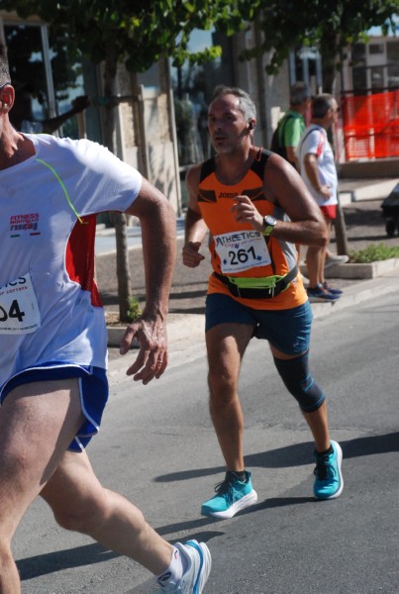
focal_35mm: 105
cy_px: 297
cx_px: 200
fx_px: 1737
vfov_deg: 19.4
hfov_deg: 13.1
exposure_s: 1/2000
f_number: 7.1
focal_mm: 70
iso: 1000
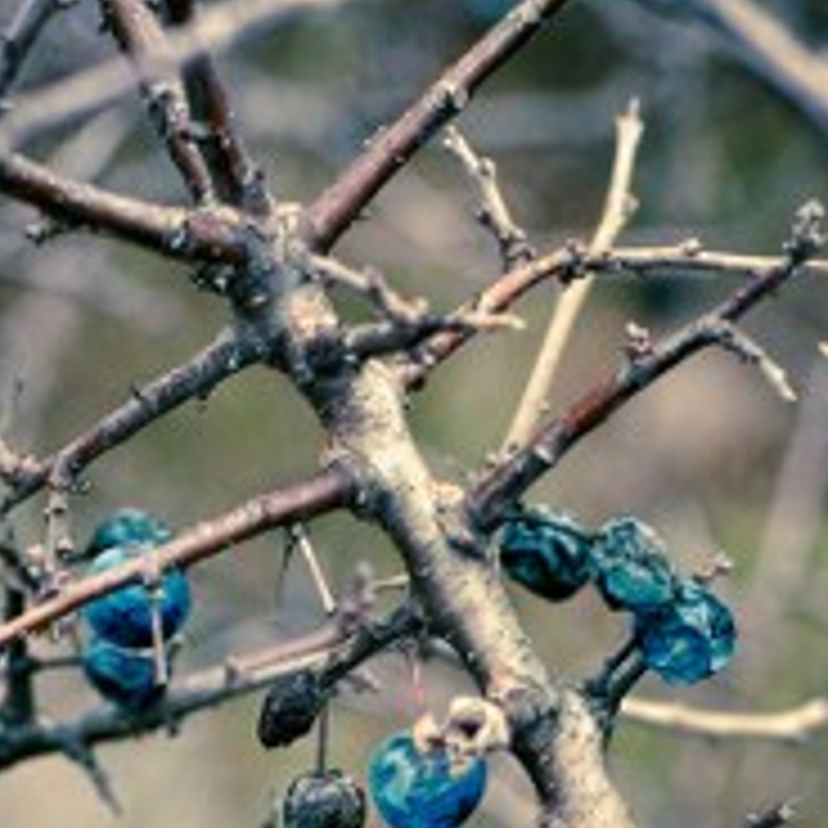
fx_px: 5250
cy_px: 740
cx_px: 423
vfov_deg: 9.0
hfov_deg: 9.0
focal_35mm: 194
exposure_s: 1/80
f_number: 5.6
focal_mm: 50
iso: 100
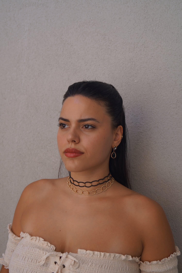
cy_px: 136
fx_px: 395
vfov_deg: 38.2
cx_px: 91
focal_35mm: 52
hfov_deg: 25.9
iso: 100
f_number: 4.5
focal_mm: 35
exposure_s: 1/160
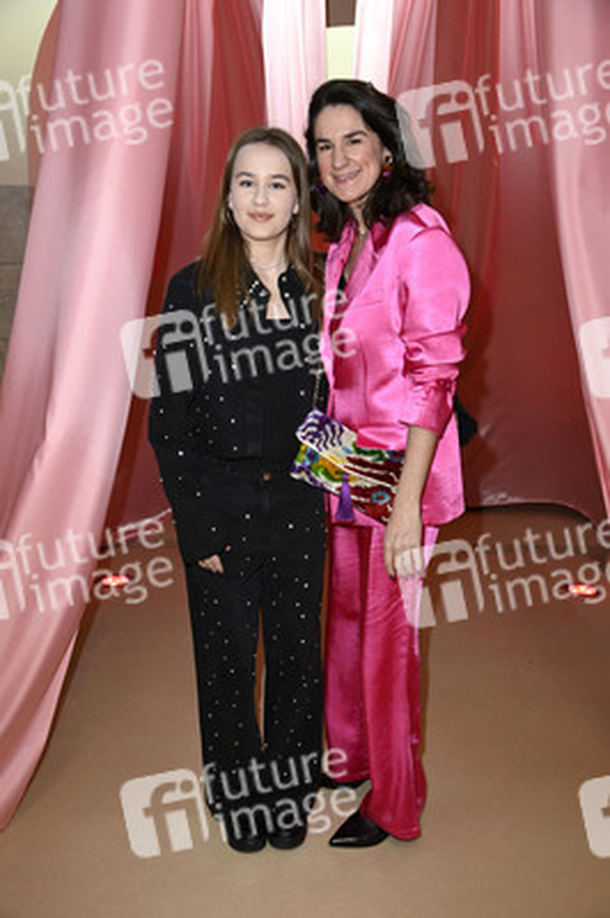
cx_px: 305
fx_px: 866
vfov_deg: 55.8
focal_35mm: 34
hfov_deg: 38.8
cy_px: 459
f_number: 5
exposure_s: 1/100
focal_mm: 34
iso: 2500
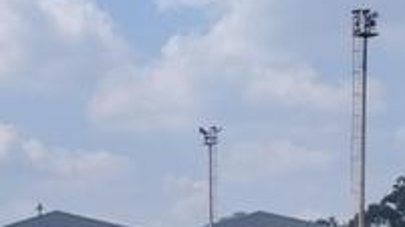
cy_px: 366
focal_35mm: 113
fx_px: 1213
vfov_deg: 10.3
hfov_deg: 17.2
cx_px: -193
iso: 100
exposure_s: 1/2529
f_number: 1.8
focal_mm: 4.7
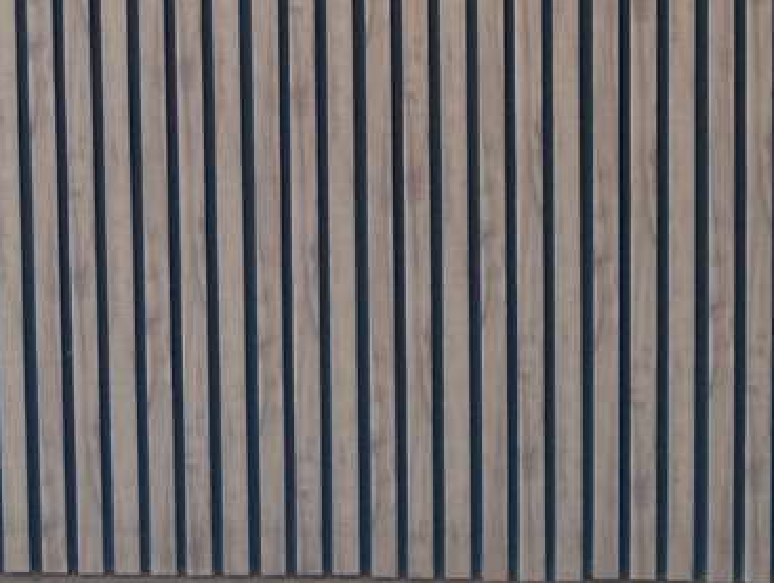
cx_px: 294
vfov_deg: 11.8
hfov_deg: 17.2
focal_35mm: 114
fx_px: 2552
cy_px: -531
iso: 277
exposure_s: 1/33.3
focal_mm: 3.98
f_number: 1.8
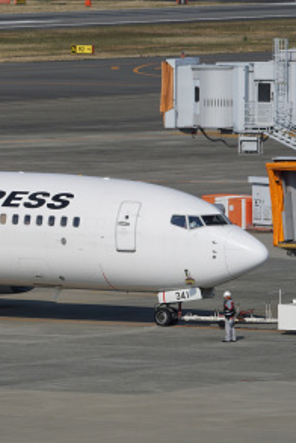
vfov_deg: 4.2
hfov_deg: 2.8
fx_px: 6043
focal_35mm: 490
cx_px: -184
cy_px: 157
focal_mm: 150
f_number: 8
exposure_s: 1/640
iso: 100
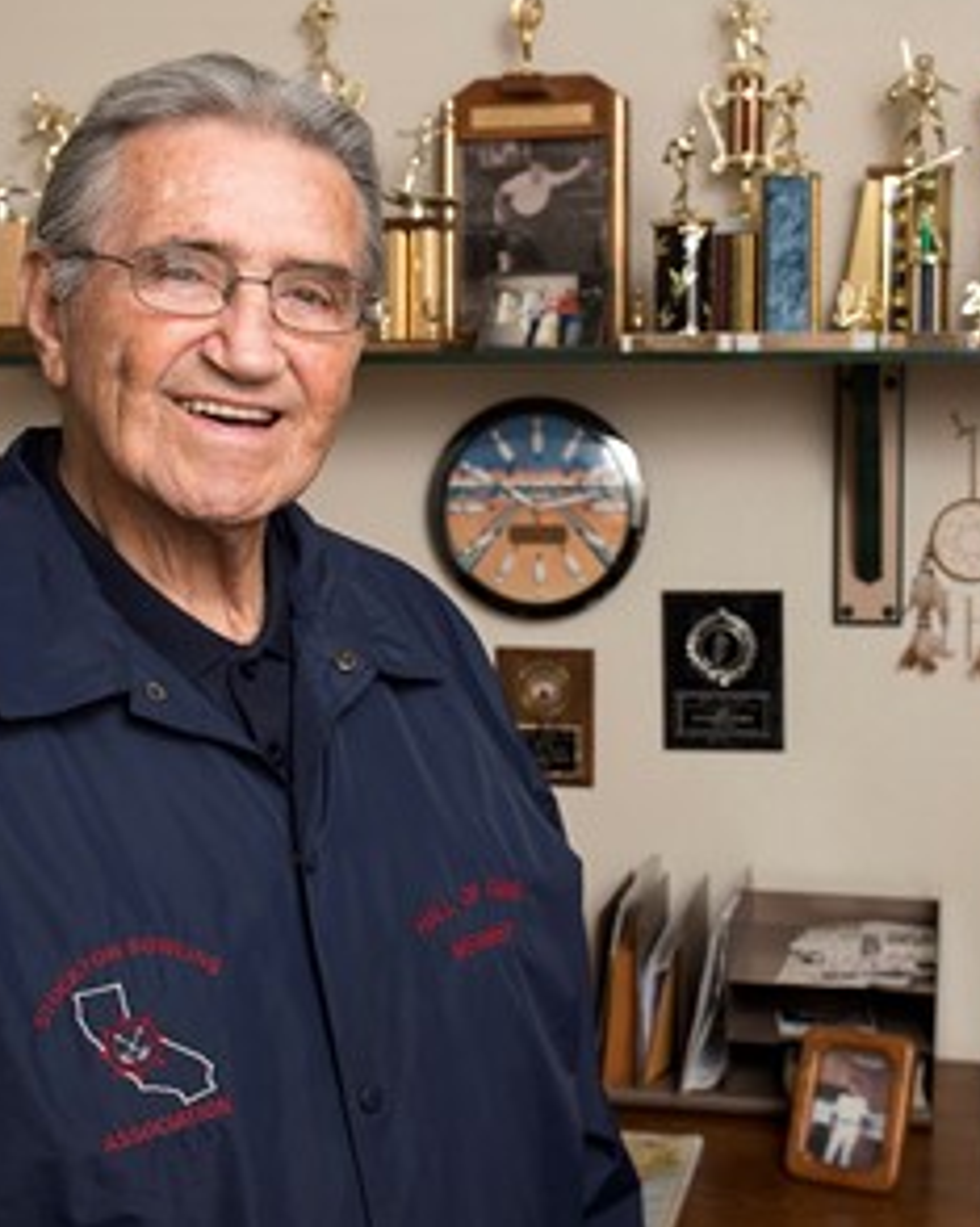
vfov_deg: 33.6
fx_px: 2032
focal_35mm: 56
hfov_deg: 27.1
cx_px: 503
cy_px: 605
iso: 250
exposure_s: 1/125
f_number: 4.5
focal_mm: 26
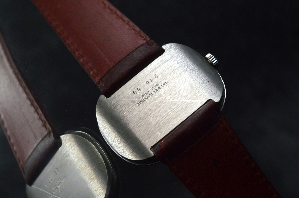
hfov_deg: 24.6
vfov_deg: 16.5
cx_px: 150
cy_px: 99
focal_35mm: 82
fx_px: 685
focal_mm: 55
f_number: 8
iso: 800
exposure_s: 1/250
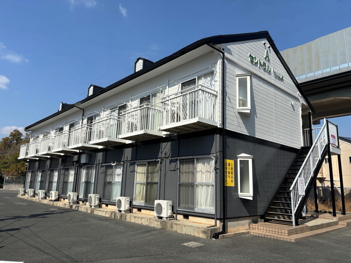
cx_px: 176
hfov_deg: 67.3
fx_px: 264
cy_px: 132
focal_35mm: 26
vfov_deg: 53.1
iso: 50
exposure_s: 1/4630
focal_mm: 5.96
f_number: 1.6
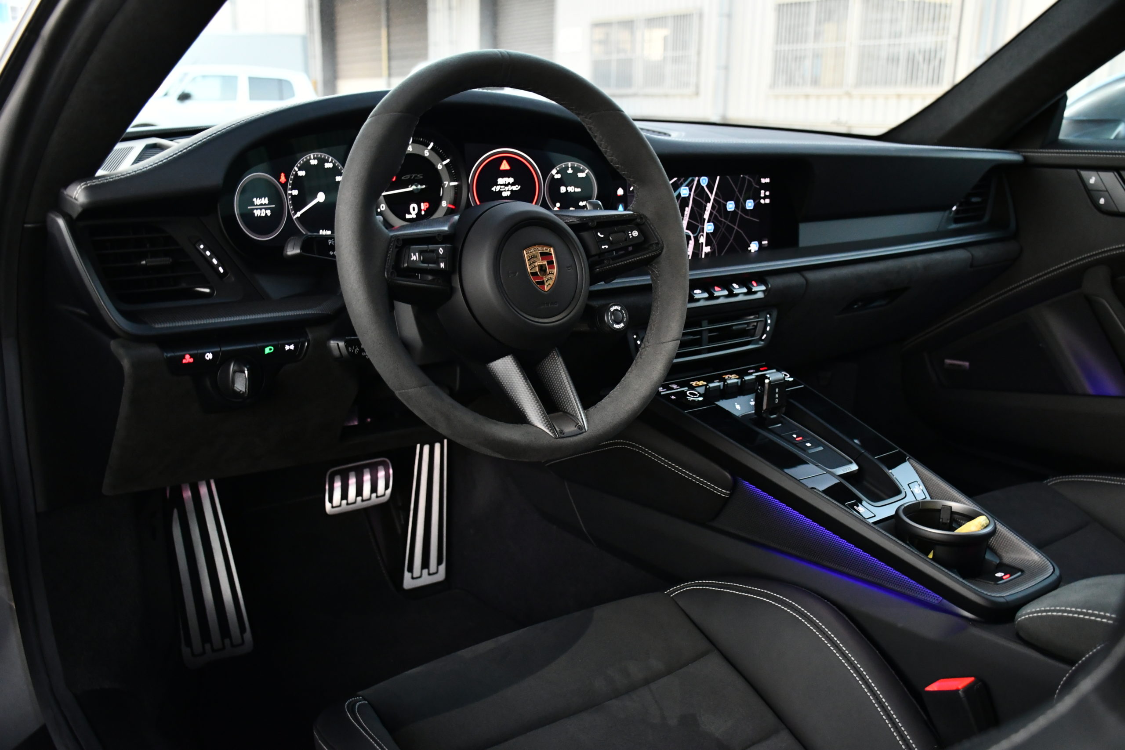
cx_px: 562
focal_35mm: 34
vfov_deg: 38.9
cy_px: 375
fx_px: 1062
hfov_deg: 55.8
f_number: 3.8
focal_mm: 23
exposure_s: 1/20
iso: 2000
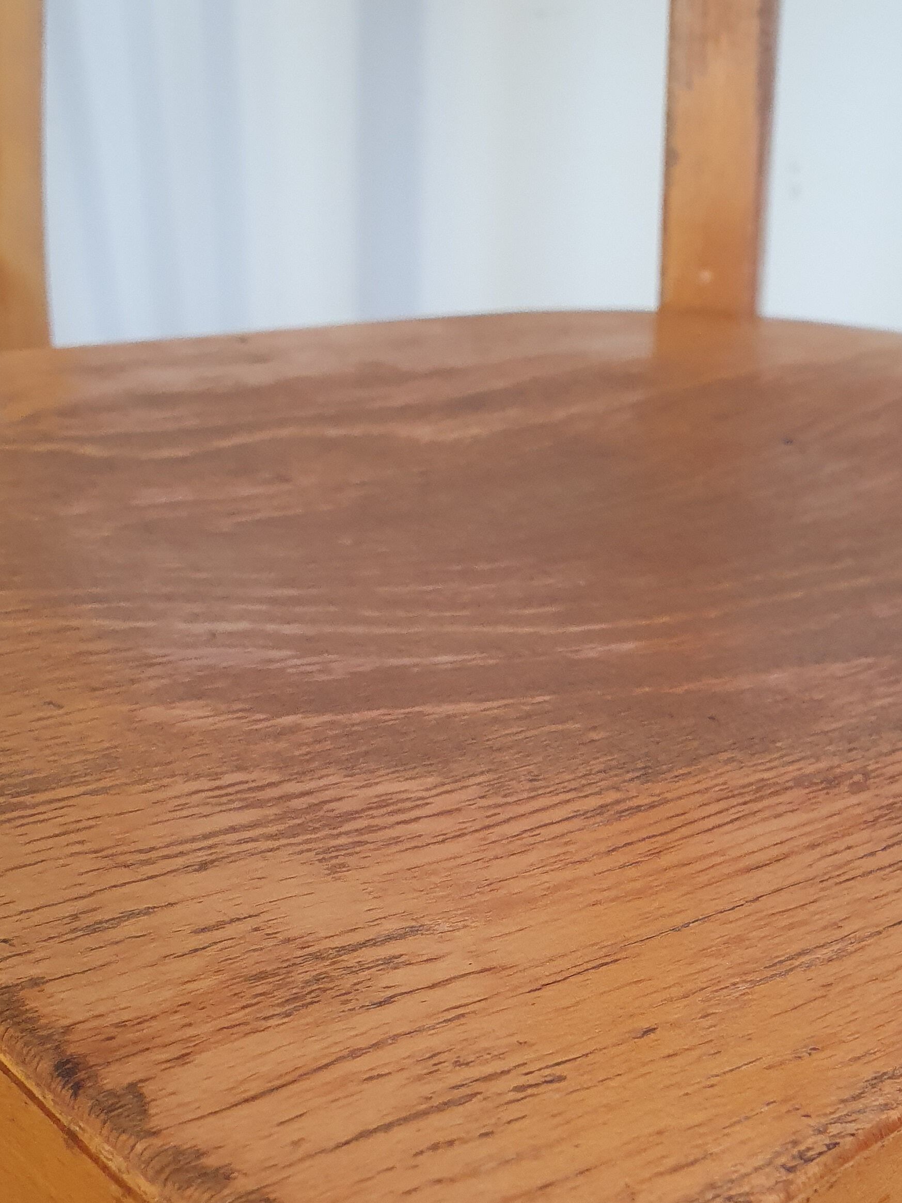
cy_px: 942
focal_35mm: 45
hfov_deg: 32.1
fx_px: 1564
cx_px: 533
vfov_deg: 40.5
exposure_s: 1/100
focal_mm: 4.32
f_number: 2.4
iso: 320
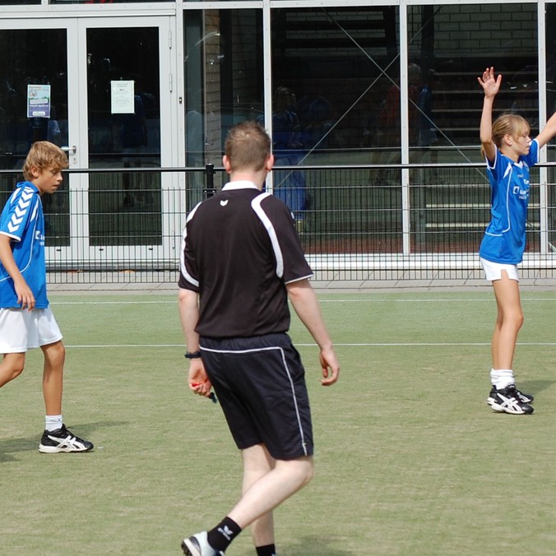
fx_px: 2526
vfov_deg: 12.6
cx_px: 289
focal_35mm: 139
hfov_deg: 12.6
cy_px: 279
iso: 200
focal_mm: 72
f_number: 6.3
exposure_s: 1/640
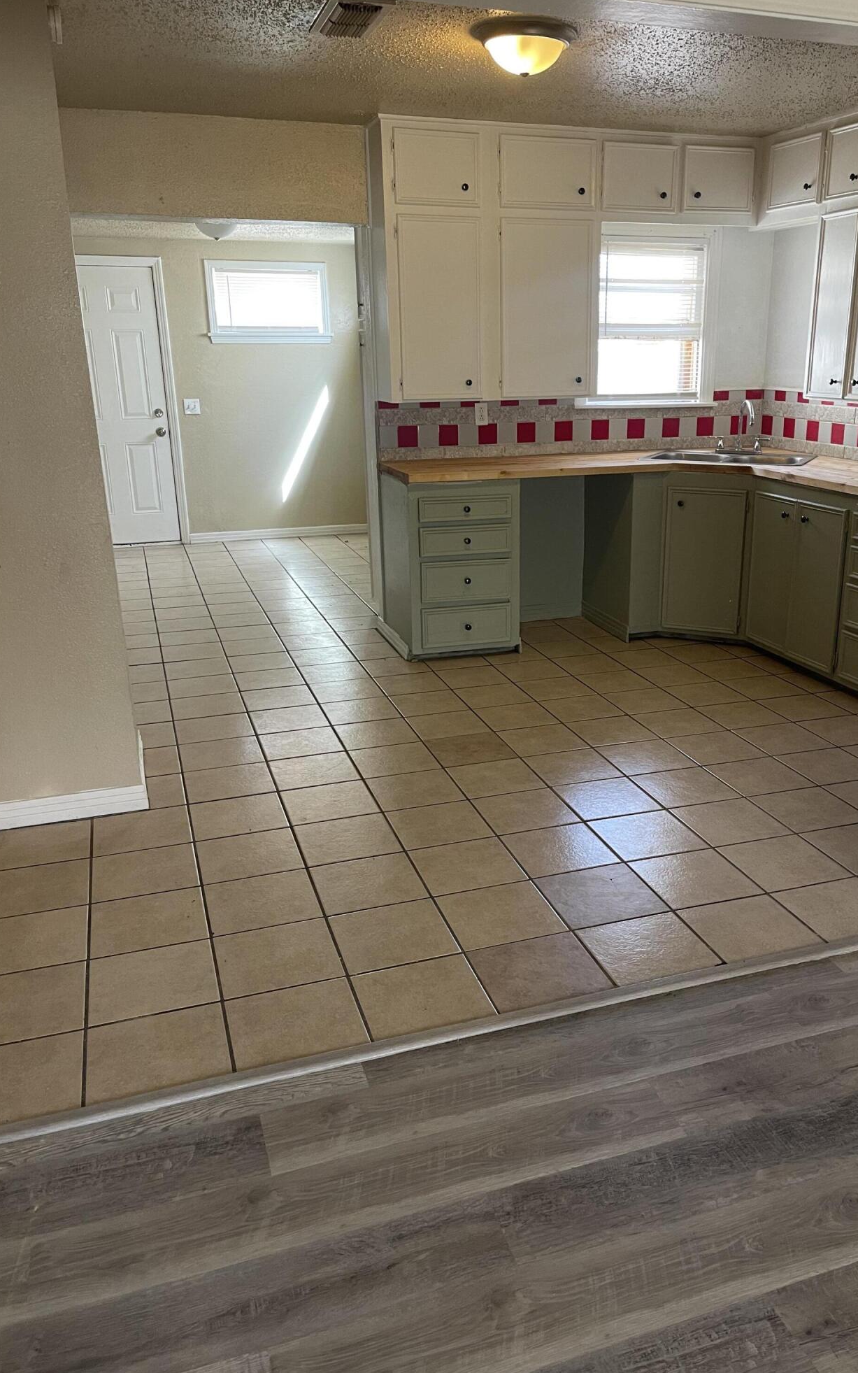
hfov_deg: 45.8
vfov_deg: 68.4
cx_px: 504
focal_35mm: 27
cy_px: 693
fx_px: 1010
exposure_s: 1/60
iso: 160
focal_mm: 5.1
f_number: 1.6
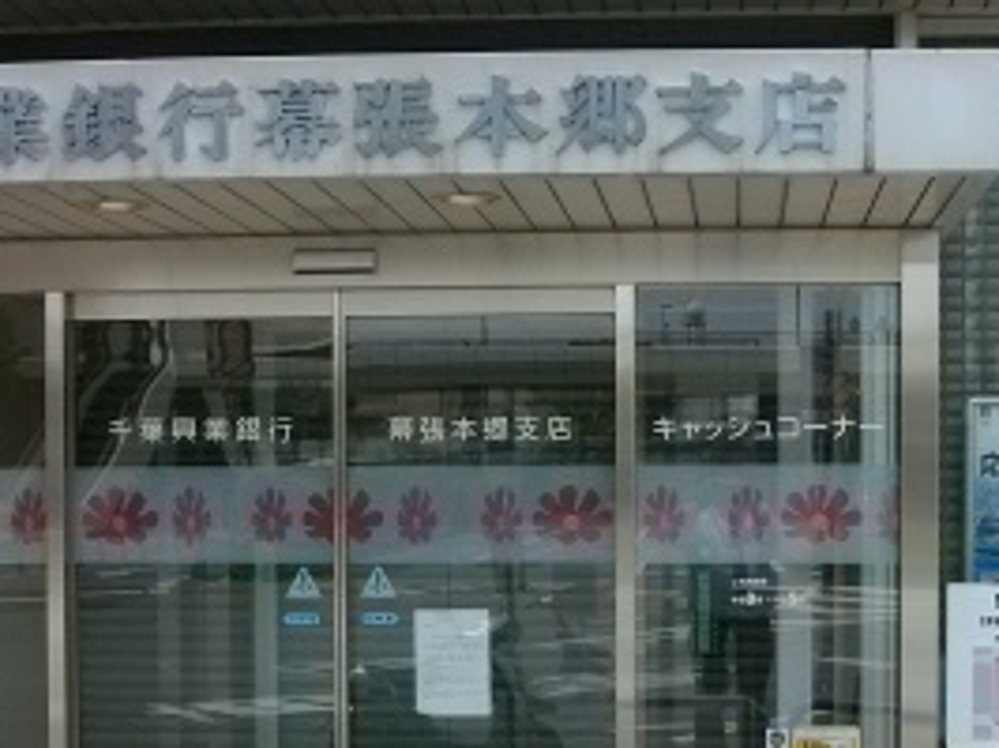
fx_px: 2220
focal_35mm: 77
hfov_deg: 25.3
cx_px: 545
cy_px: 583
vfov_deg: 18.9
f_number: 5.5
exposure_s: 1/177
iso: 80
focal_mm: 5.7
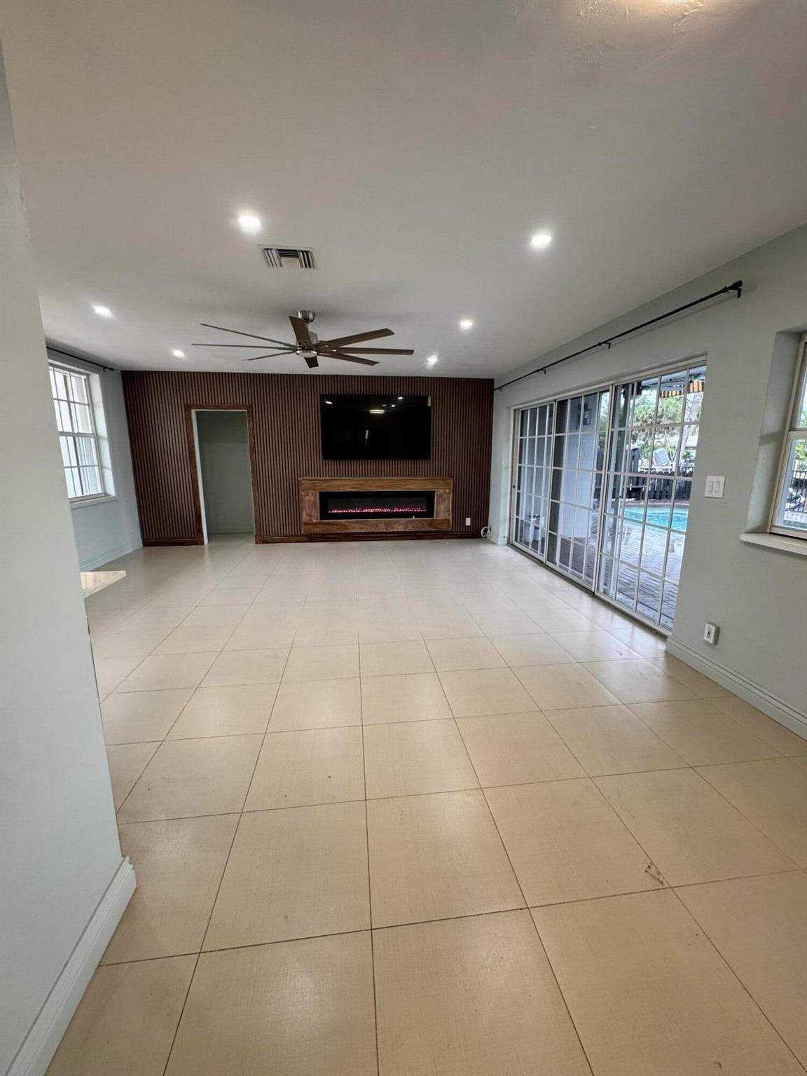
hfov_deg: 85.7
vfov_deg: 102.1
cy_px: 538
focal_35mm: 14
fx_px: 435
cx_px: 404
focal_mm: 2.22
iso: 200
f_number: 2.2
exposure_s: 1/120
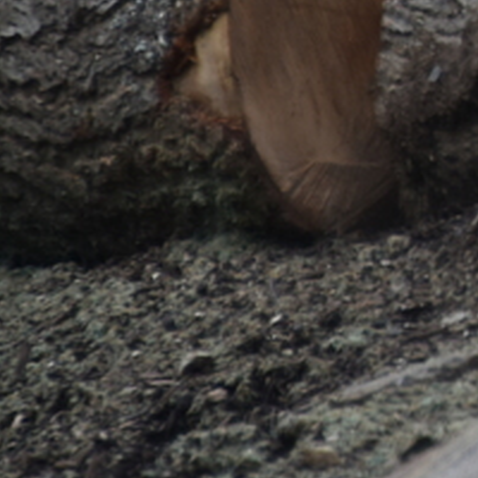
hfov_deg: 1.1
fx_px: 25496
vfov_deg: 1.1
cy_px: -382
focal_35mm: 1632
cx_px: 1173
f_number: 5.6
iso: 320
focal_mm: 300
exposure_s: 1/640
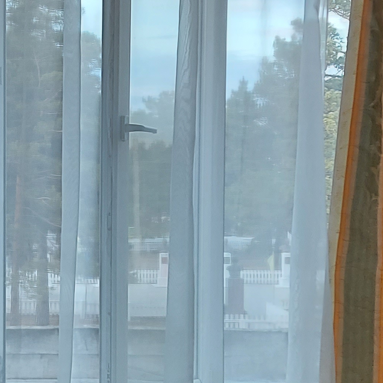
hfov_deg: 17.6
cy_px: 230
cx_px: -71
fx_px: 1177
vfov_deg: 18.5
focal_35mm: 94
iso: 64
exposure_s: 1/50
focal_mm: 5.23
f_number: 1.8
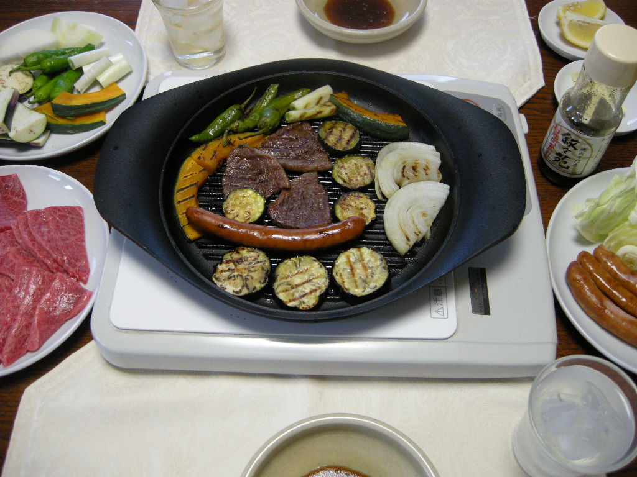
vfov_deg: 40.7
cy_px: 238
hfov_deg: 52.6
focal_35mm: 35
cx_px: 318
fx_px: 644
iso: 308
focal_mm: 7.5
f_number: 2.7
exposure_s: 1/53.5
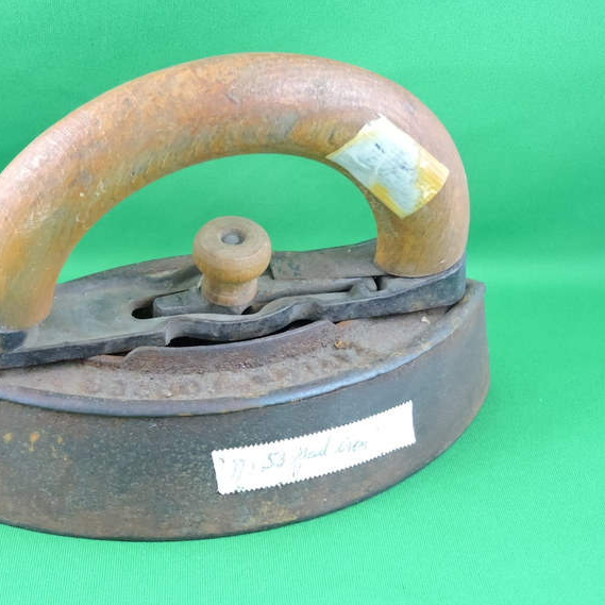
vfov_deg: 26.1
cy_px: 307
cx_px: 201
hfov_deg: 26.0
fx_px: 1305
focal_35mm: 66
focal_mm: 9.9
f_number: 4
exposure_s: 1/60
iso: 800
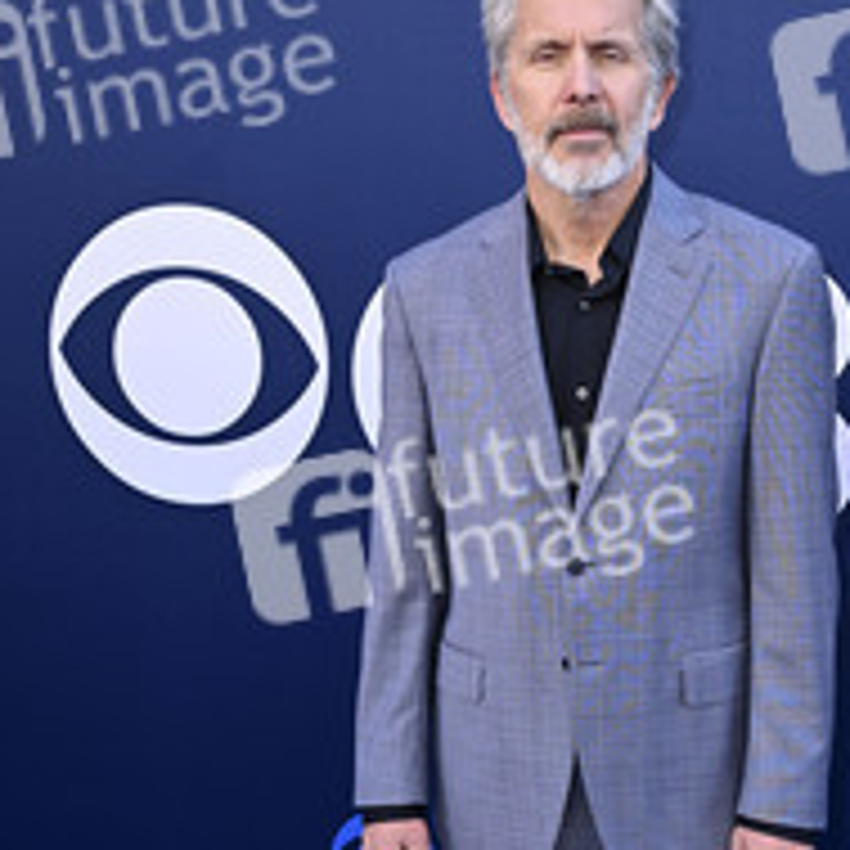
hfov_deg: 27.1
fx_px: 1750
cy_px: 742
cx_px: 594
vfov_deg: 26.5
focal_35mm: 63
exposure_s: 1/200
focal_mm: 35
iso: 500
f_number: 5.6
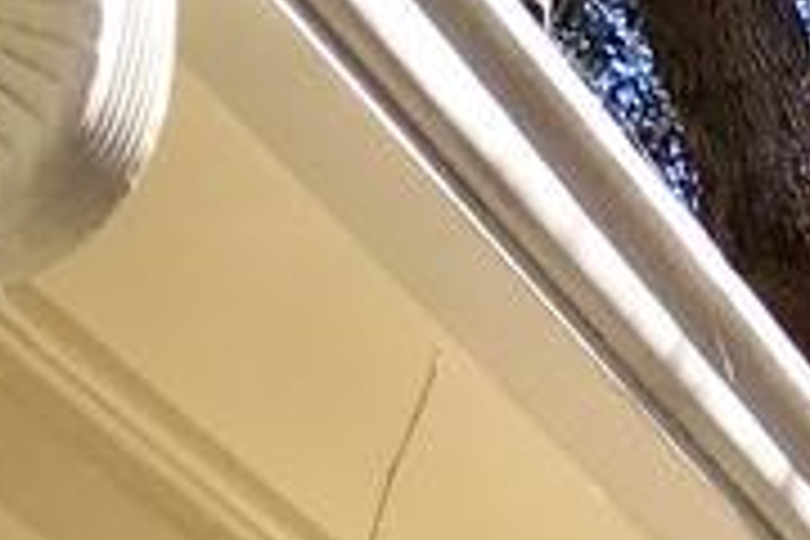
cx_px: 1948
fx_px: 5580
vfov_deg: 4.6
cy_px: 2718
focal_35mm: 248
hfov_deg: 7.7
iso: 20
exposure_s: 1/507
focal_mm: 3.99
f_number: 1.8
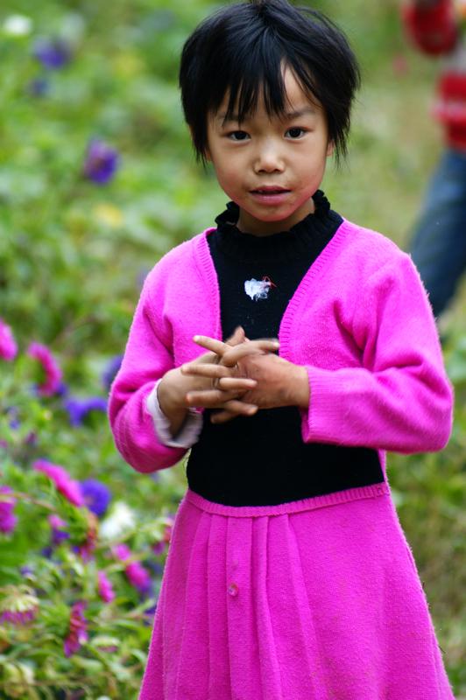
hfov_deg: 3.0
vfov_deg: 4.6
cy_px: 350
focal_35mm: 450
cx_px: 233
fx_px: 8752
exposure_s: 1/60
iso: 200
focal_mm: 300
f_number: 5.6
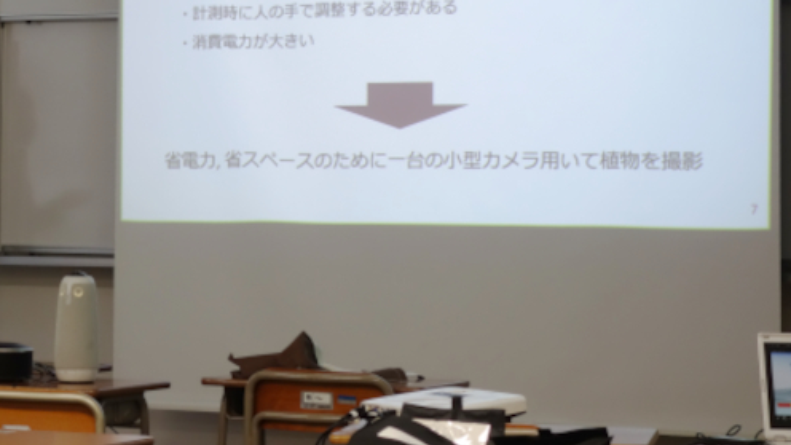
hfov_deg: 19.2
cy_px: 64
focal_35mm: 111
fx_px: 2328
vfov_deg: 10.9
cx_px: 220
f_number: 4
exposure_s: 1/100
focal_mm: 27.22
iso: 800
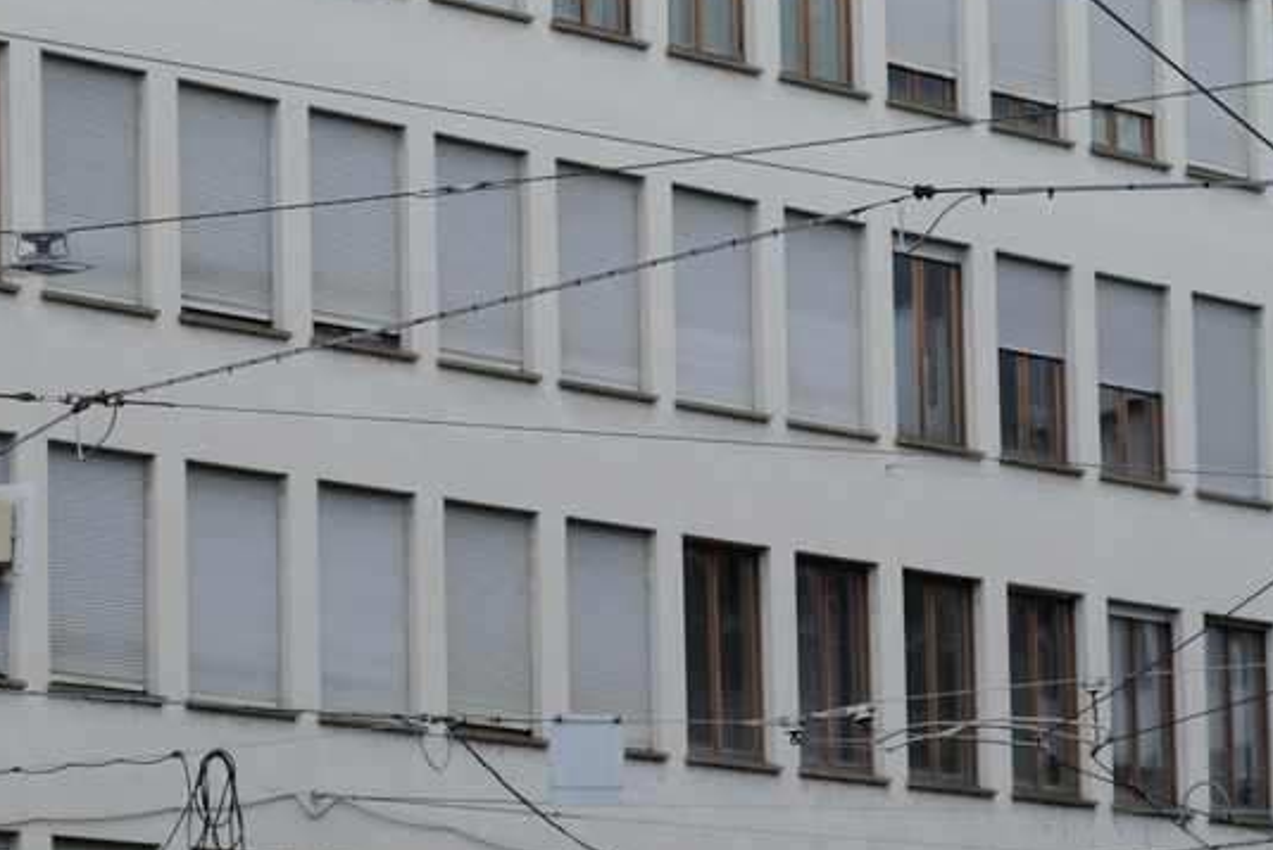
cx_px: 238
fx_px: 7109
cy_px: 475
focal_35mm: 201
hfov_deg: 10.2
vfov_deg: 6.8
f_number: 2.8
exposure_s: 1/750
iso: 160
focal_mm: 70
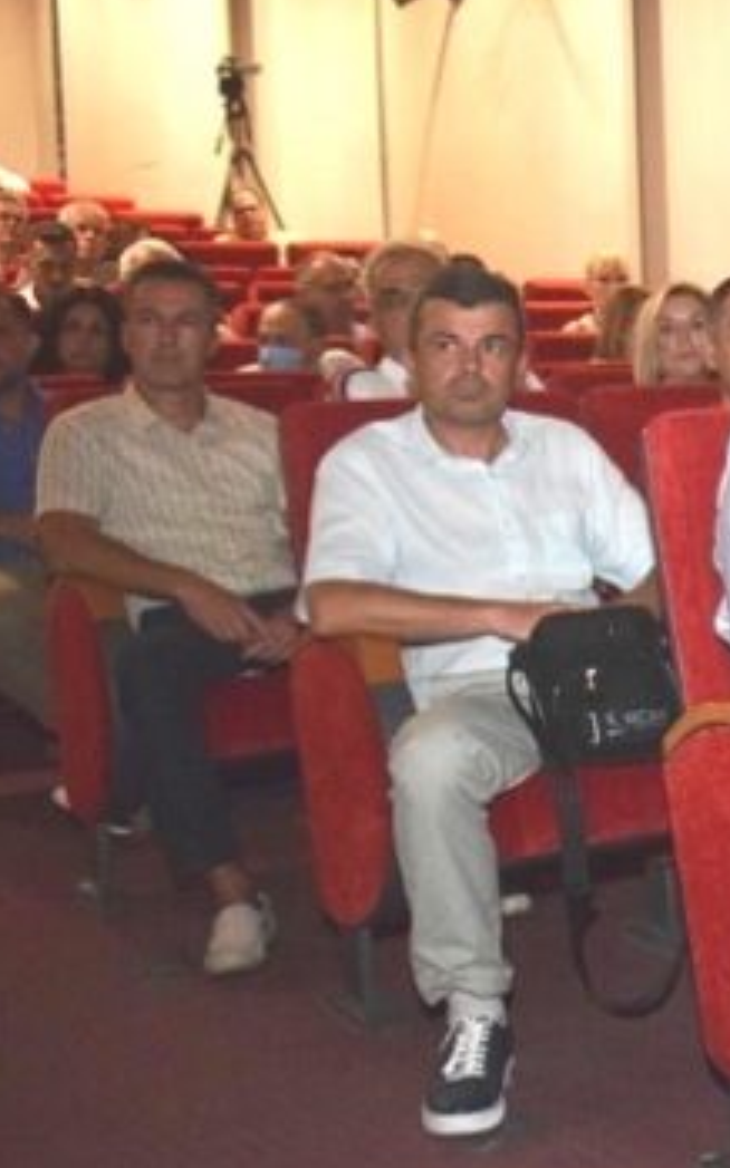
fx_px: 2134
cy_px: 534
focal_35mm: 67
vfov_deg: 30.6
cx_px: 1155
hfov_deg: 17.2
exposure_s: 1/60
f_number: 3.8
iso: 3200
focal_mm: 22
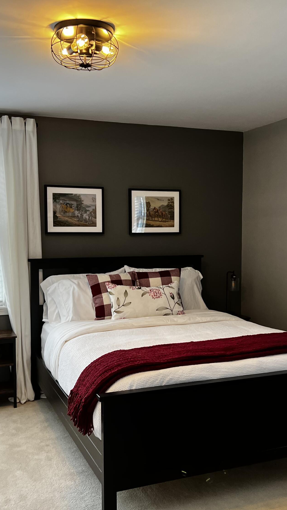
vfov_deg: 52.8
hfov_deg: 31.2
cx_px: 143
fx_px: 514
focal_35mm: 38
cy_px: 256
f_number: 1.5
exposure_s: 1/120
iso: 125
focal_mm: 5.7
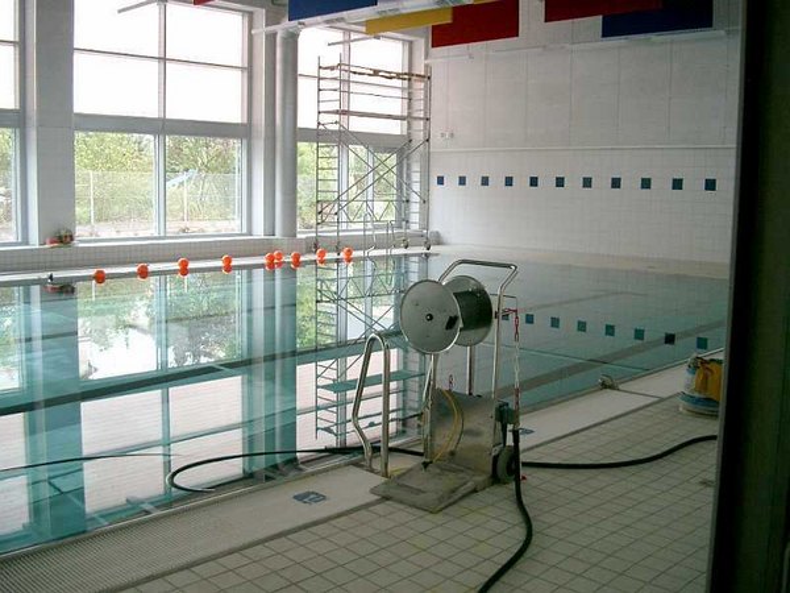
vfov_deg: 38.7
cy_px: 296
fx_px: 844
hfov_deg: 50.1
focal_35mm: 37
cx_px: 395
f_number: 2.6
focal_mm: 7.6
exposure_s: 1/100
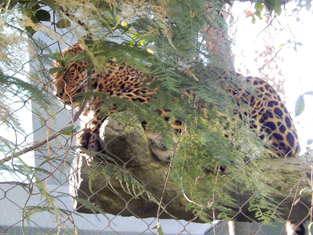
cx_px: 156
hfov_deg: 13.4
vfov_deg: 10.1
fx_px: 1329
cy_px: 118
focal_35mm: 147
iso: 400
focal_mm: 26.4
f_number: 5.6
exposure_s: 1/25
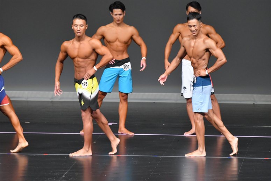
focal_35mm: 300
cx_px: 136
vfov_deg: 4.6
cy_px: 90
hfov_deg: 6.9
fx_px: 2257
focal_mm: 200
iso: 5000
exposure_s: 1/400
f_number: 5.6
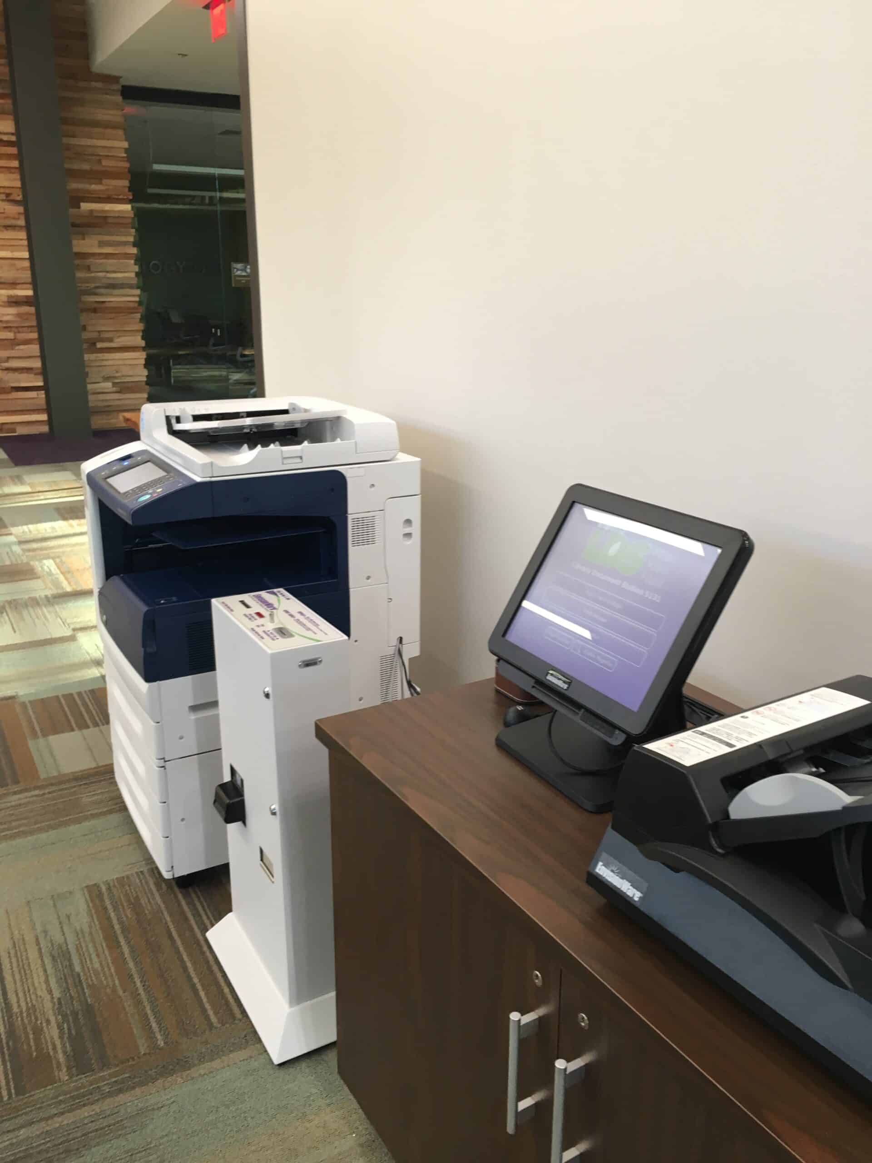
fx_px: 974
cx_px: 436
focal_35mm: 29
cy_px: 582
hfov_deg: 48.2
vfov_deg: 61.7
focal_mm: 4.15
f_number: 2.2
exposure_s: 1/30
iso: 50
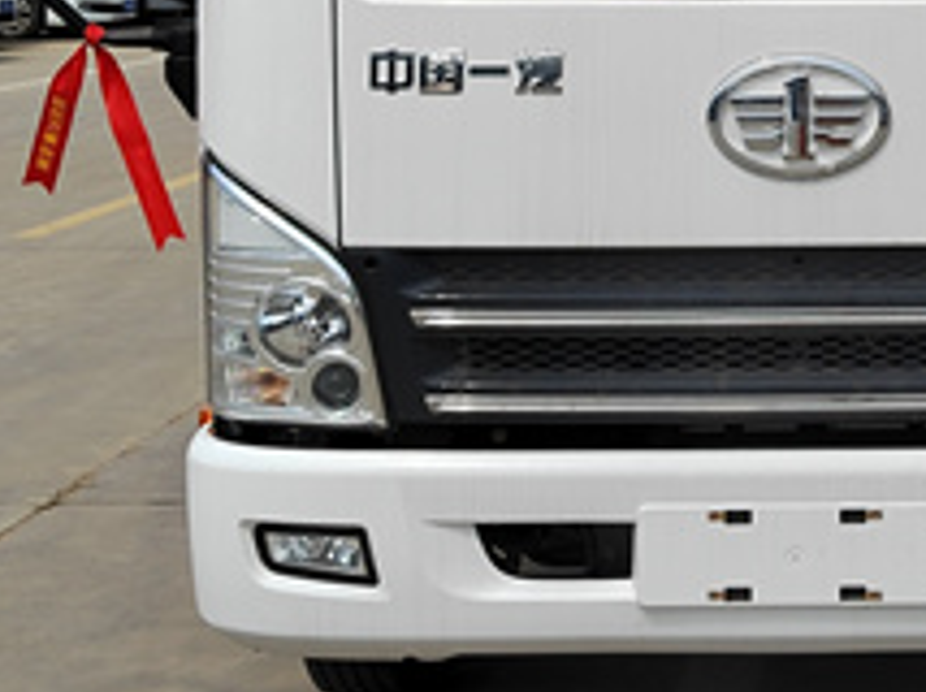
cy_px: -99
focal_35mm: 86
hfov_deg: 21.7
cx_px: 991
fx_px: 2298
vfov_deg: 16.5
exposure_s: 1/742
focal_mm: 5.52
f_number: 1.9
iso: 100
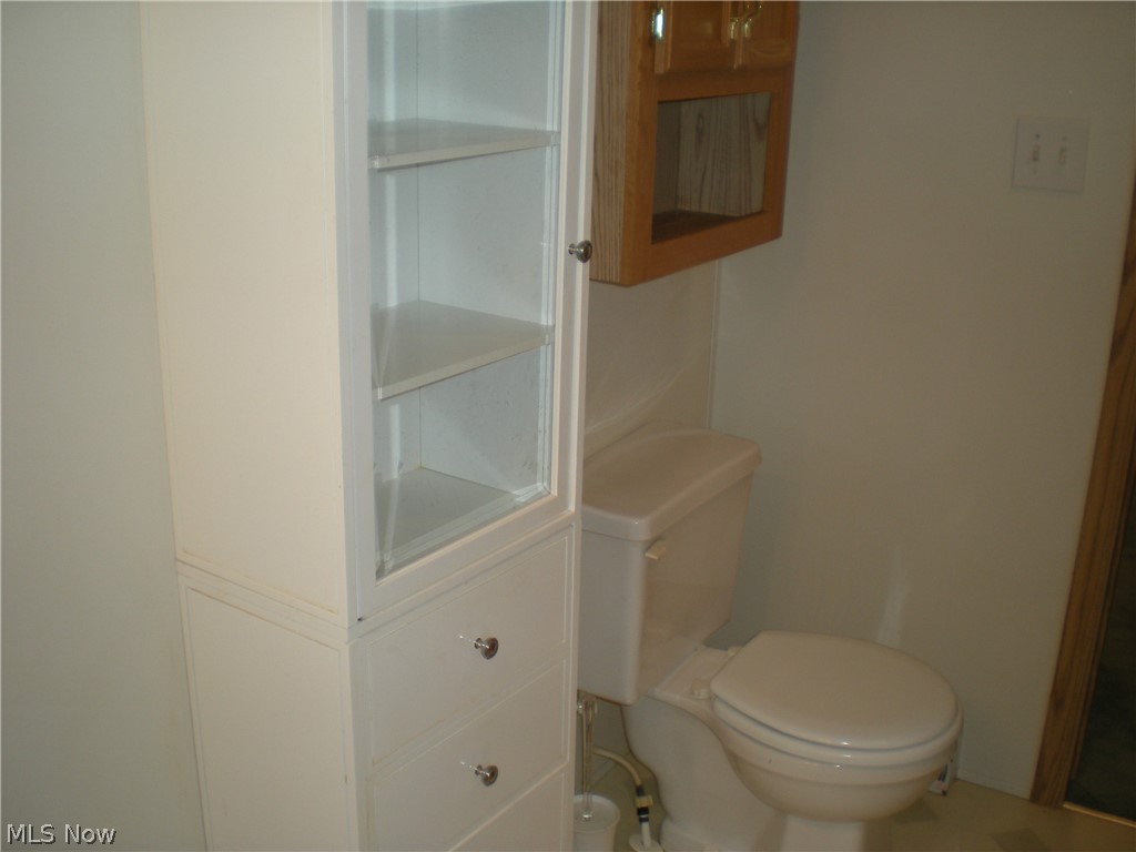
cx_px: 568
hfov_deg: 49.0
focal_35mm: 38
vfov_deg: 37.7
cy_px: 426
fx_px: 1247
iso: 64
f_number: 3.1
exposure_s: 1/30
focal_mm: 6.3
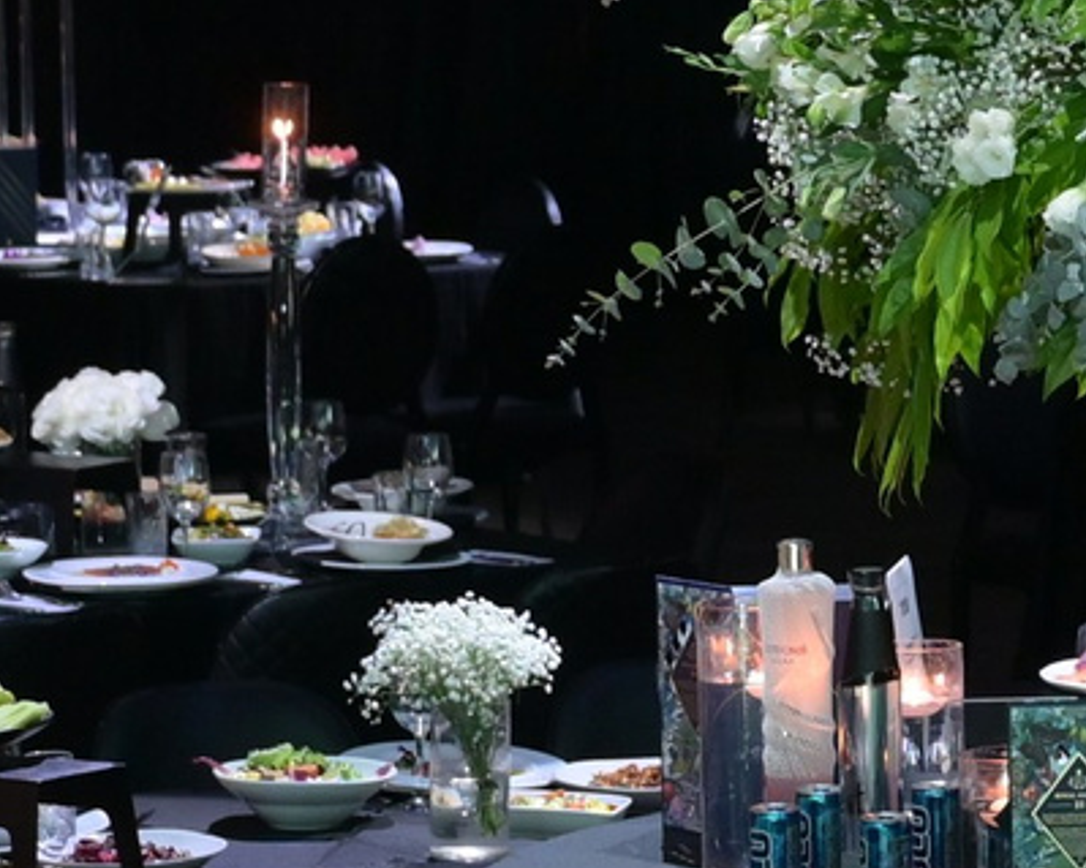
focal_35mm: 235
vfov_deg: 6.6
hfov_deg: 8.2
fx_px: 7551
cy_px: 578
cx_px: 1238
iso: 1600
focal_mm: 39
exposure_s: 1/60
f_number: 4
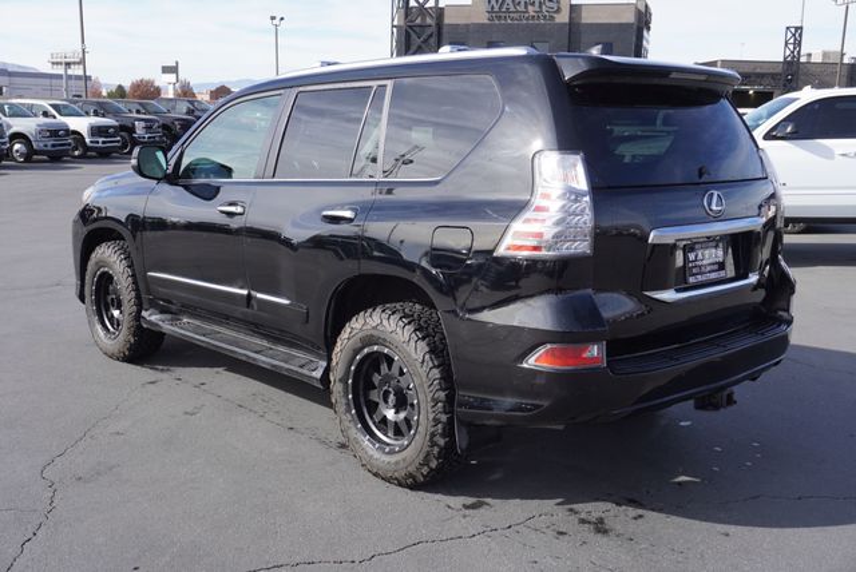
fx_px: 892
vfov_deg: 35.6
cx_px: 428
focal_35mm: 38
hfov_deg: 51.2
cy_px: 286
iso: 100
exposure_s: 1/160
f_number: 7.1
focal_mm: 25
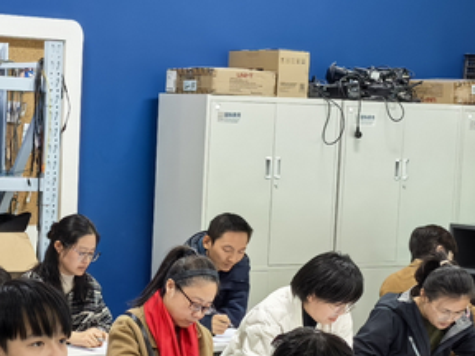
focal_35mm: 111
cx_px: 91
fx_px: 1523
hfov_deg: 17.6
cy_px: 254
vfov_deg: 13.3
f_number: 1.4
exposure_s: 1/50
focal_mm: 6.98
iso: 100
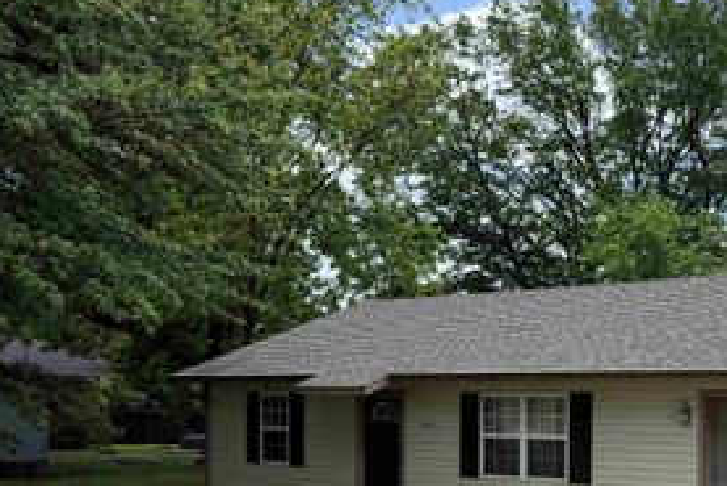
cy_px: 432
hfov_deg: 40.4
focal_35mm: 45
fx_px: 909
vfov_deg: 28.8
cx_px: 651
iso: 100
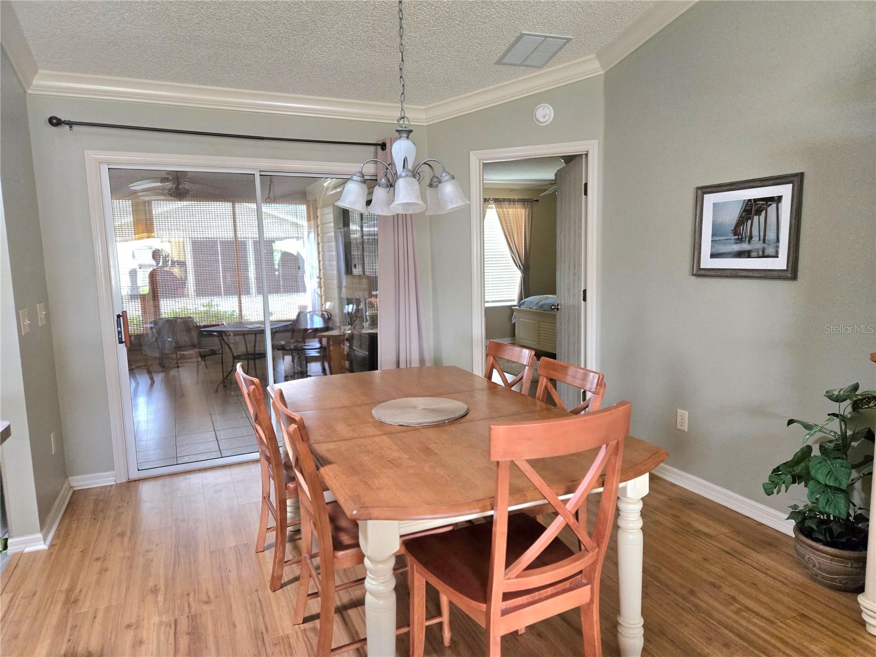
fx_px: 582
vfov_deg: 58.9
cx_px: 438
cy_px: 328
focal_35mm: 23
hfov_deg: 73.9
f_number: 1.8
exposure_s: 1/120
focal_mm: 5.4
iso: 500
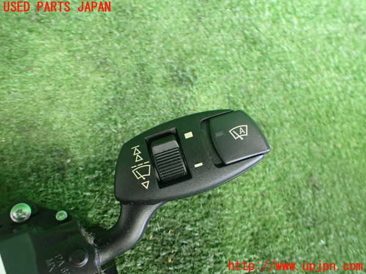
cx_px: 183
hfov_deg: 60.0
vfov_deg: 46.8
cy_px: 137
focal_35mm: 30
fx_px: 317
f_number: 2.3
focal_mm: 5.4
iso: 800
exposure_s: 1/40
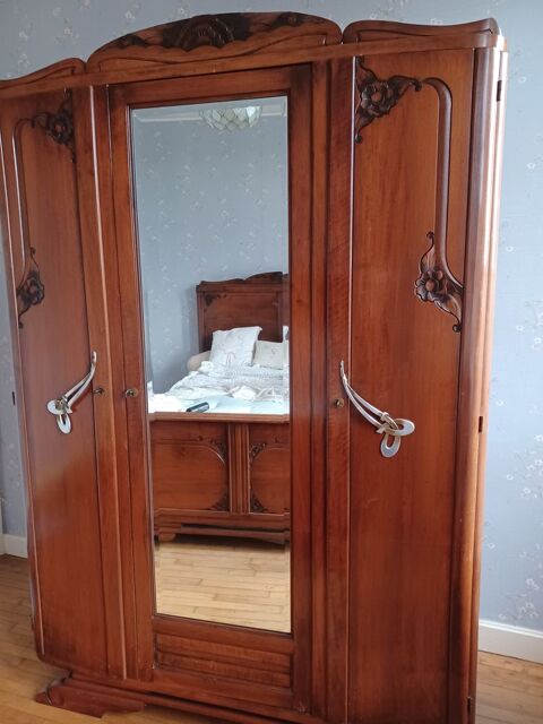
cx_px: 272
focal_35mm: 25
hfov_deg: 54.9
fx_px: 523
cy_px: 362
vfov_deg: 69.4
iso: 500
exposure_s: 1/25
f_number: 1.8
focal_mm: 4.6
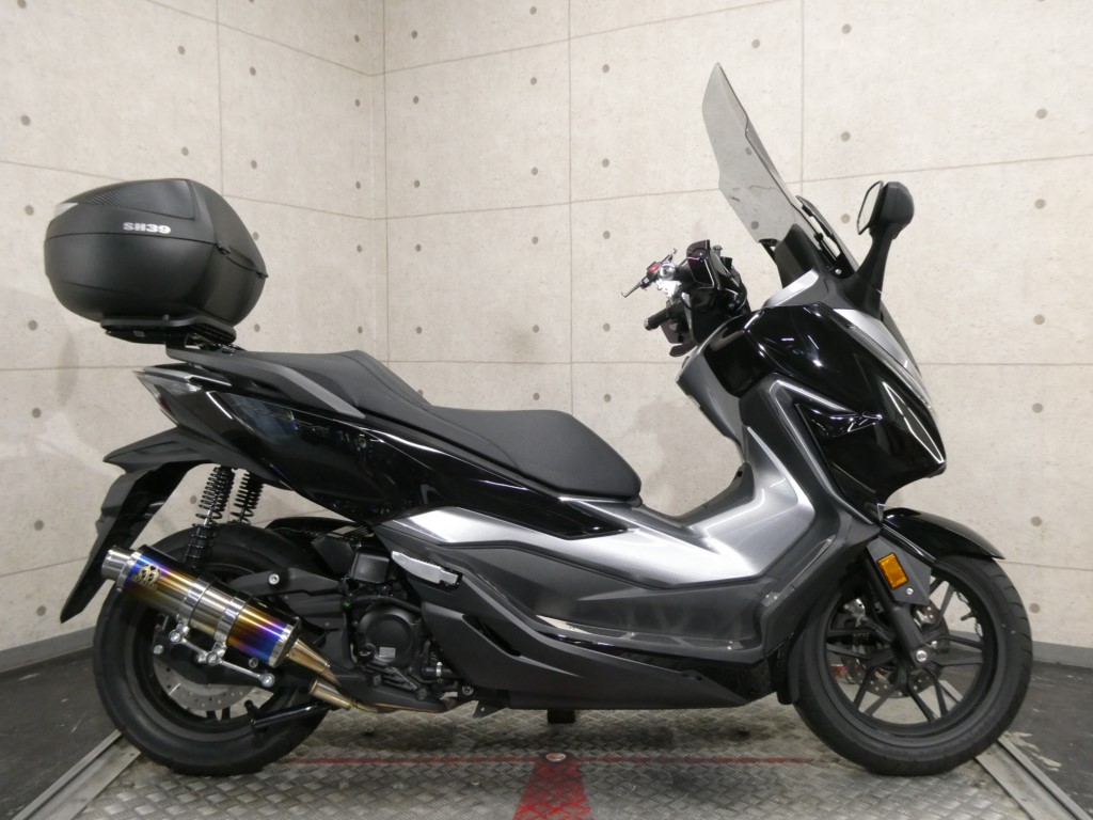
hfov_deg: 55.4
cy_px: 410
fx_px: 1042
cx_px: 546
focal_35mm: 33
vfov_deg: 42.9
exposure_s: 1/80
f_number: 3.6
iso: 500
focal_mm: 5.8
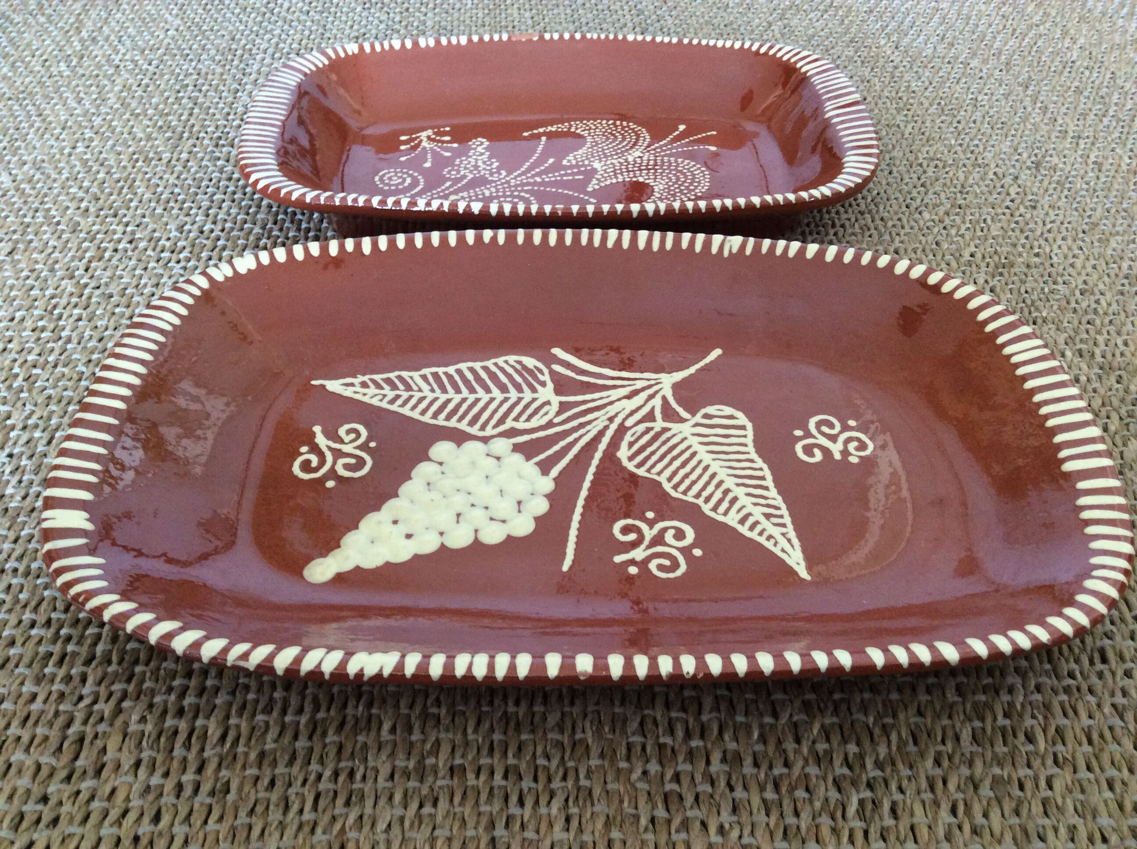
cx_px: 568
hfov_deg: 56.9
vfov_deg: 44.1
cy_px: 424
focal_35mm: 32
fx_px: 1050
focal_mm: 3.3
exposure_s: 1/25
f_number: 2.4
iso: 160
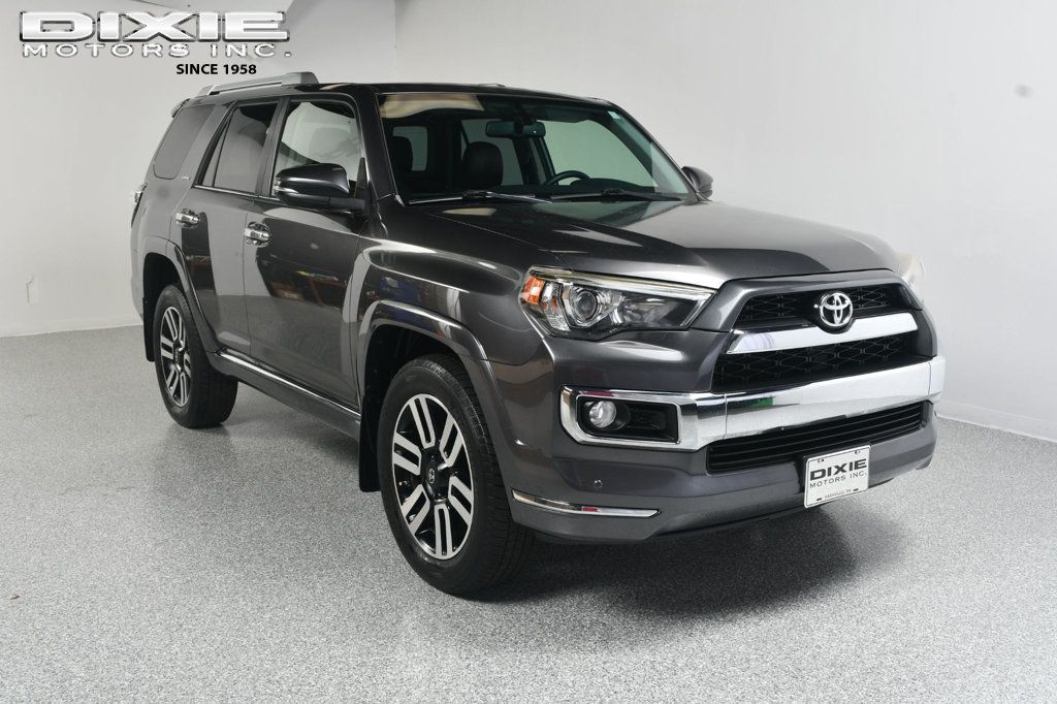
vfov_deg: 38.9
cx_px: 528
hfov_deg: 55.8
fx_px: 998
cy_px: 352
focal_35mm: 34
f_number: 9
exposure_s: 1/160
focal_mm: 23
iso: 100
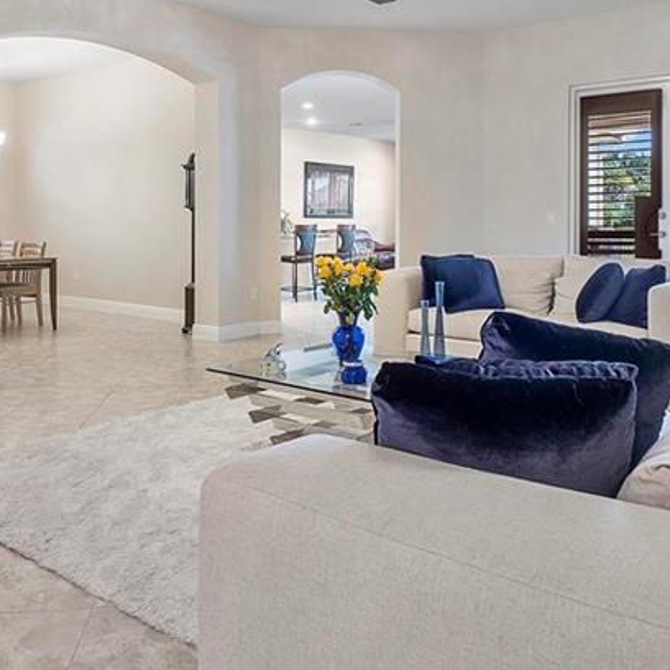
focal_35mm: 32
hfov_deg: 51.1
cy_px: 234
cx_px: 337
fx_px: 701
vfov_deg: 50.4
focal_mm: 10
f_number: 9
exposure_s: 1/3
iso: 250
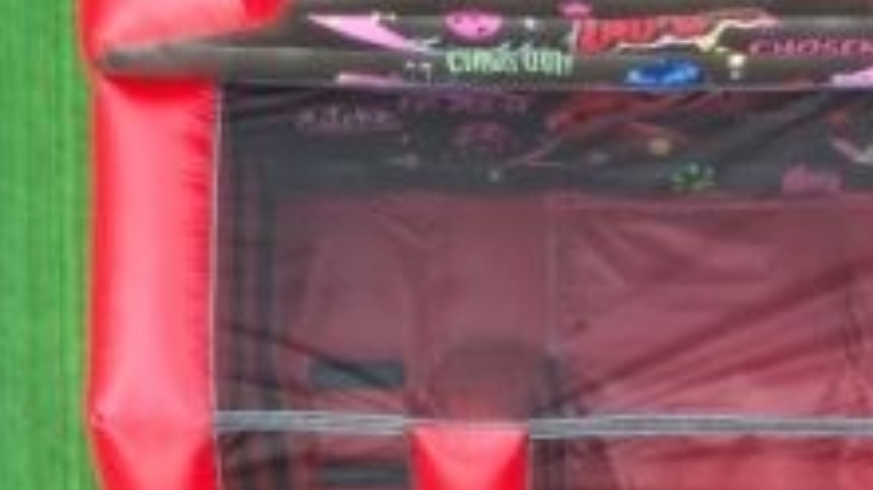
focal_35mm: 121
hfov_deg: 17.6
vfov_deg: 9.4
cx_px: 656
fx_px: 2799
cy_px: 944
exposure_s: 1/725
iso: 100
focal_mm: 6.72
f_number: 1.7
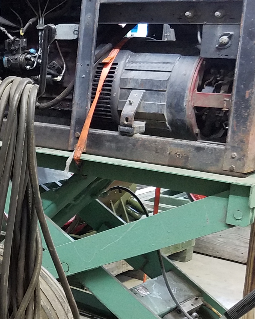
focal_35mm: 74
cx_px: -127
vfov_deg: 25.7
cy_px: 177
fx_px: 698
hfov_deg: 18.4
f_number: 1.7
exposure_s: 1/25
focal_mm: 4.2
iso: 160
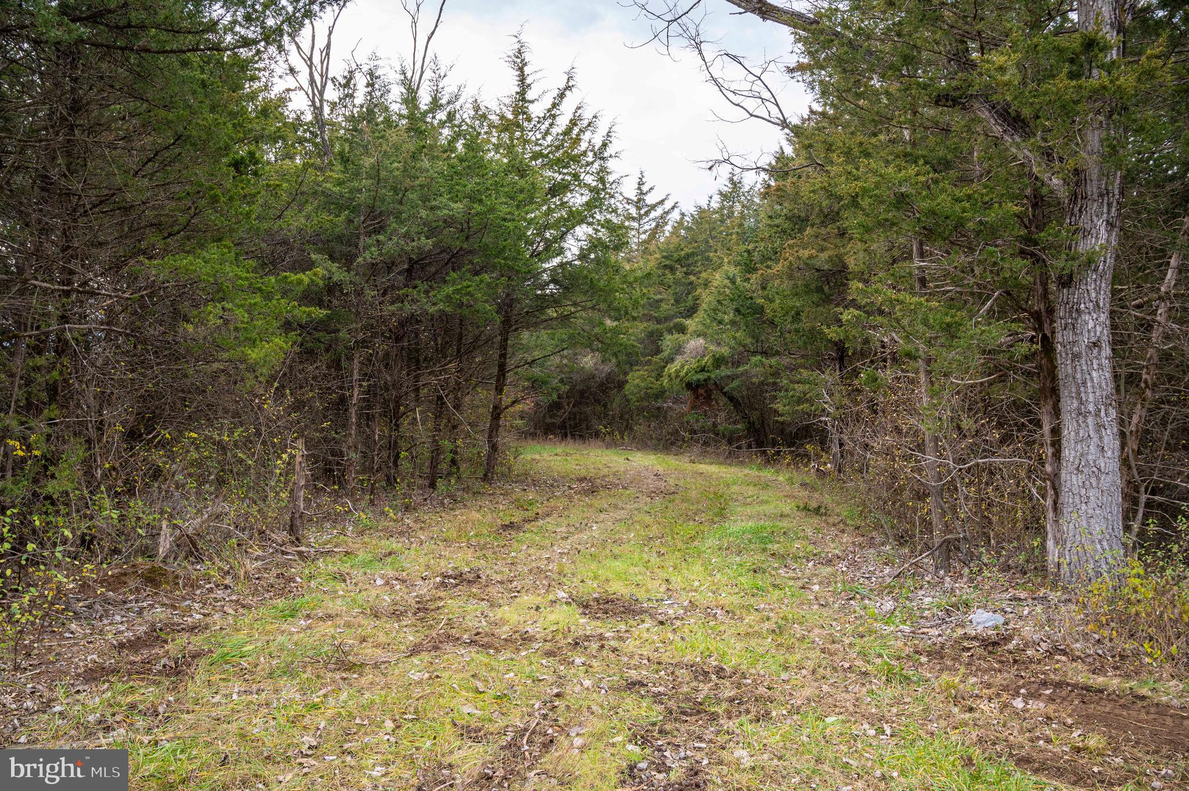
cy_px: 396
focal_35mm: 30
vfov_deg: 44.2
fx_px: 974
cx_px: 594
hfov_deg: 62.8
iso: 400
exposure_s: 1/250
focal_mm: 29.5
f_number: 8
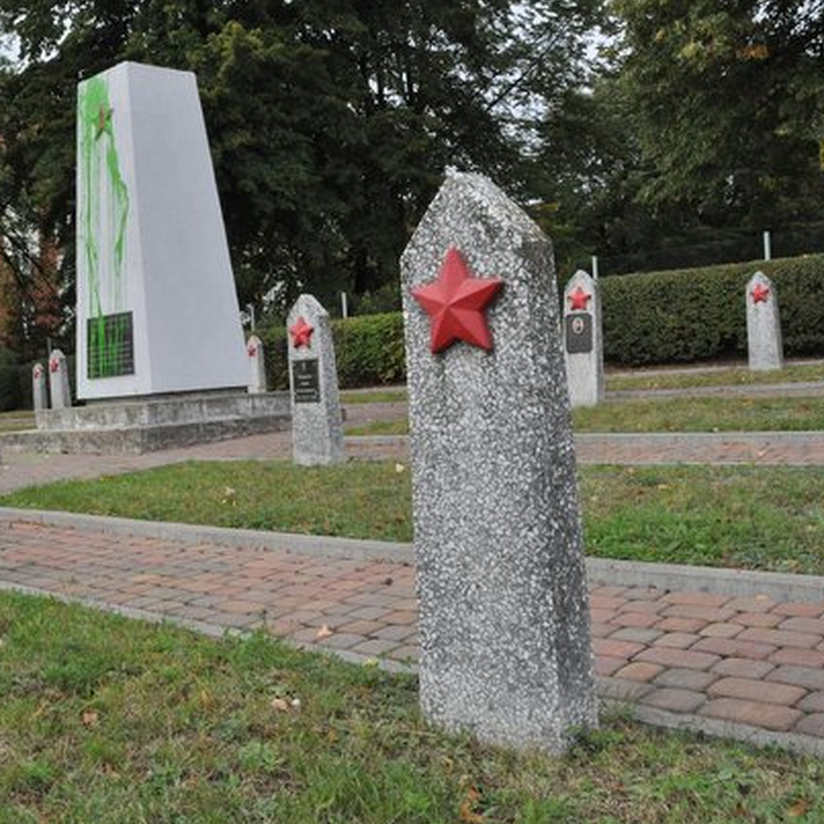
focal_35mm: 37
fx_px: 996
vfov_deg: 44.9
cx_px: 209
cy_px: 407
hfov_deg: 43.5
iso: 1600
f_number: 22
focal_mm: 18
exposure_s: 1/500
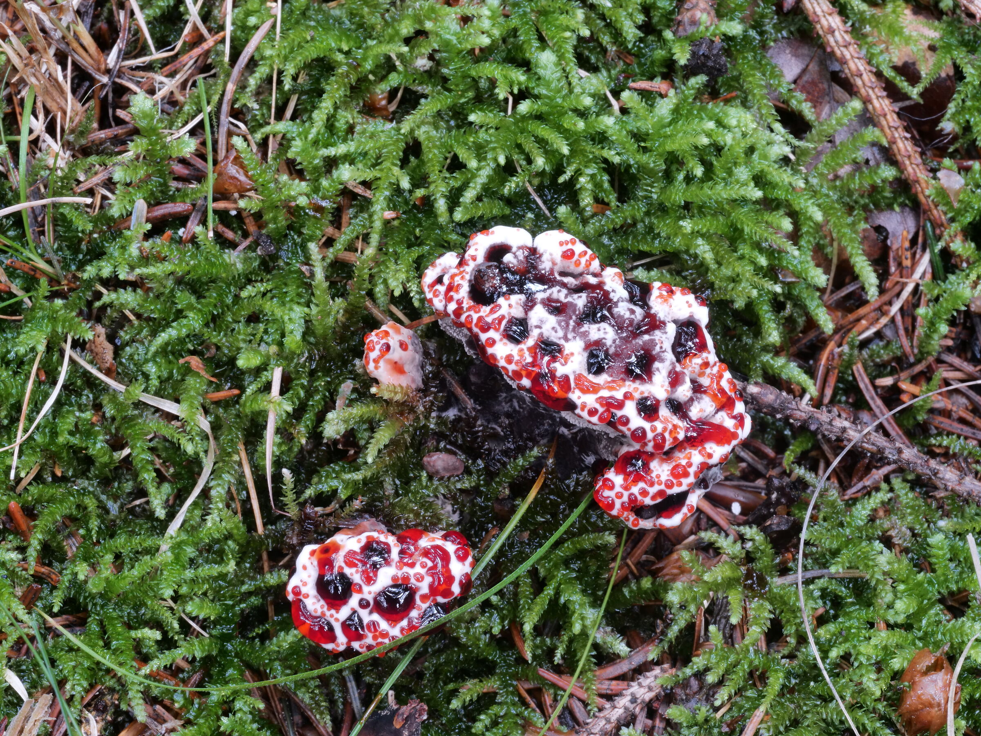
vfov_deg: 12.3
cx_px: 490
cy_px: 368
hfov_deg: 16.4
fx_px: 3401
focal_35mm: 120
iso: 100
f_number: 16
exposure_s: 5
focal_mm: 60
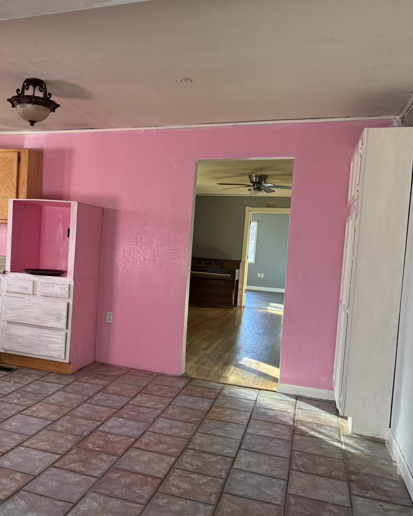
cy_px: 259
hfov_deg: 44.4
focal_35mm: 32
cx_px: 106
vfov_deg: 55.7
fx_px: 489
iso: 200
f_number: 1.78
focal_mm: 6.76
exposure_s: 1/121
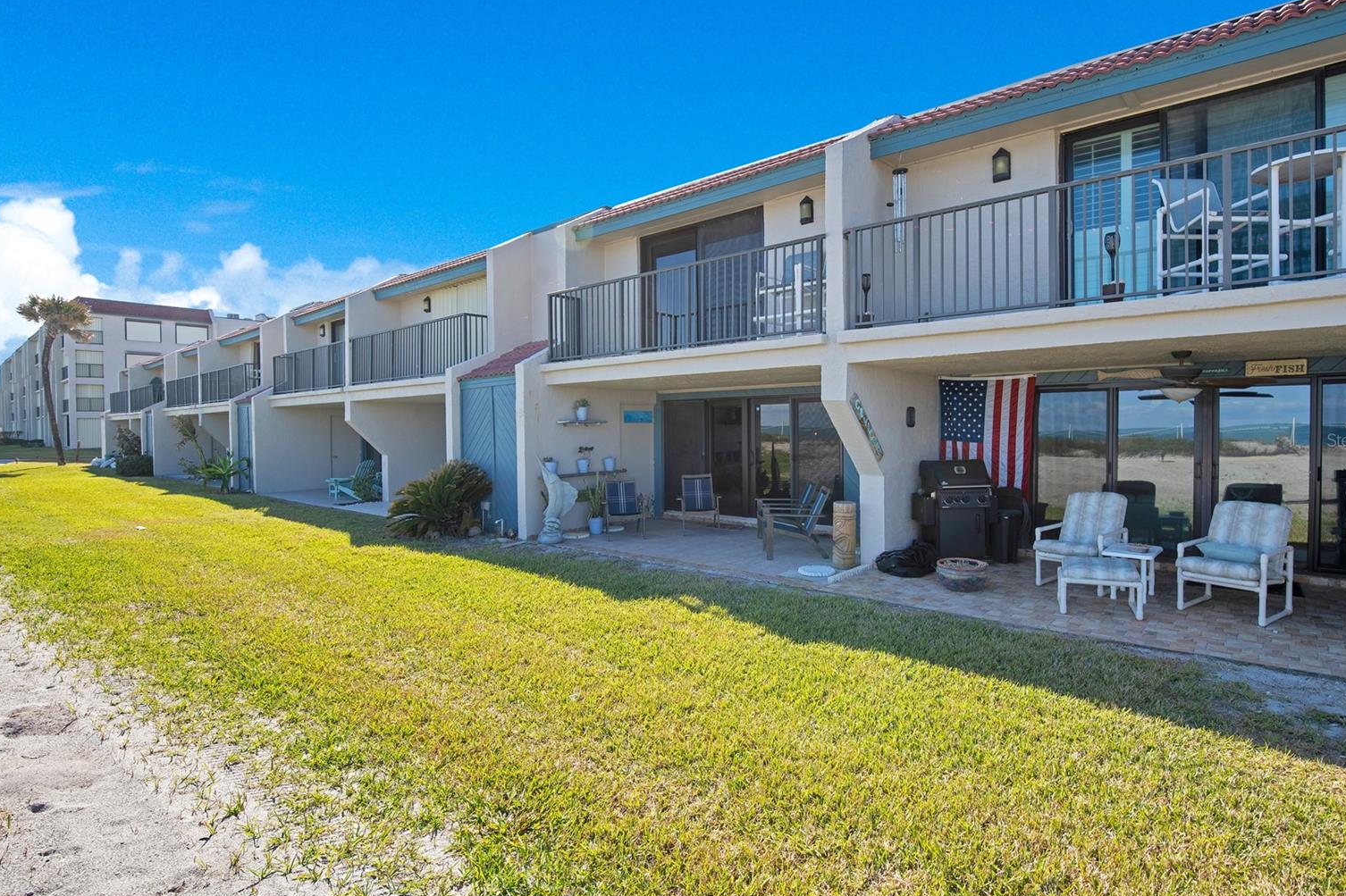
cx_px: 692
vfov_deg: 70.4
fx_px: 635
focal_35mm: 17
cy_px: 440
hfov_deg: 93.3
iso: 100
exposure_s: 1/125
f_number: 8
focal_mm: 16
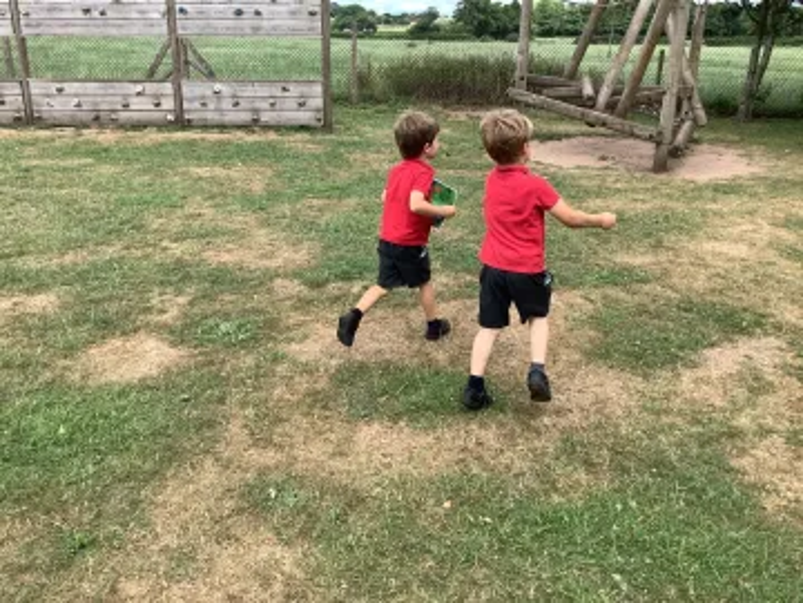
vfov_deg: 45.4
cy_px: 302
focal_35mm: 31
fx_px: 719
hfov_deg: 58.4
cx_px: 402
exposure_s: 1/529
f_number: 2.4
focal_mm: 3.3
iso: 25
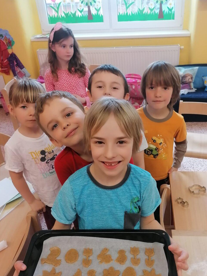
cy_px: 159
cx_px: 129
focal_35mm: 34
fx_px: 271
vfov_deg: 53.7
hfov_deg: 41.5
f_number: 1.8
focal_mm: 4.75
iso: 250
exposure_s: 1/100
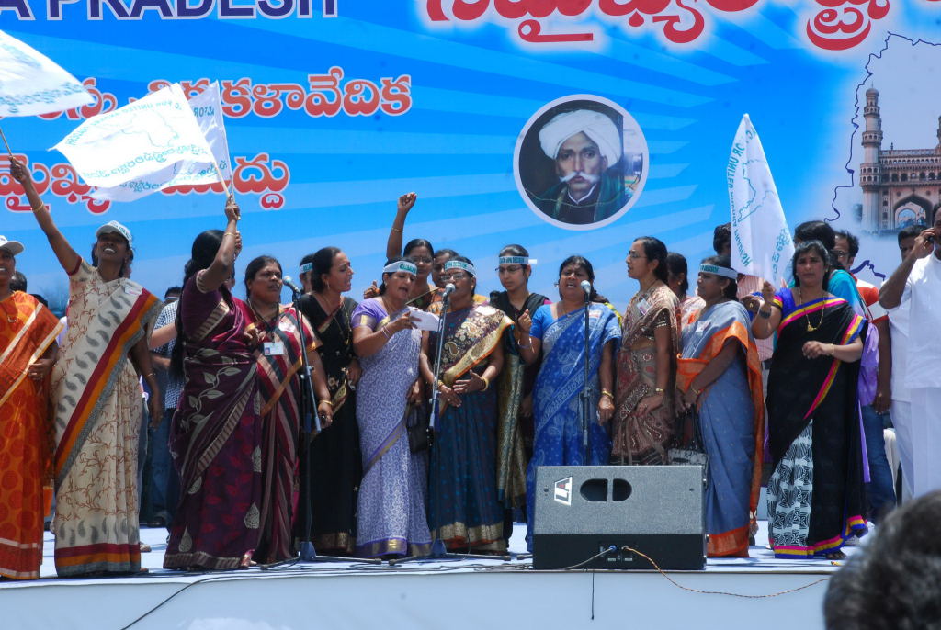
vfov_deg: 13.9
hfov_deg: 20.6
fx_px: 2591
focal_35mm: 99
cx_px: 470
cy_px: 315
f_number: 18
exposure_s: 1/125
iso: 400
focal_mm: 66
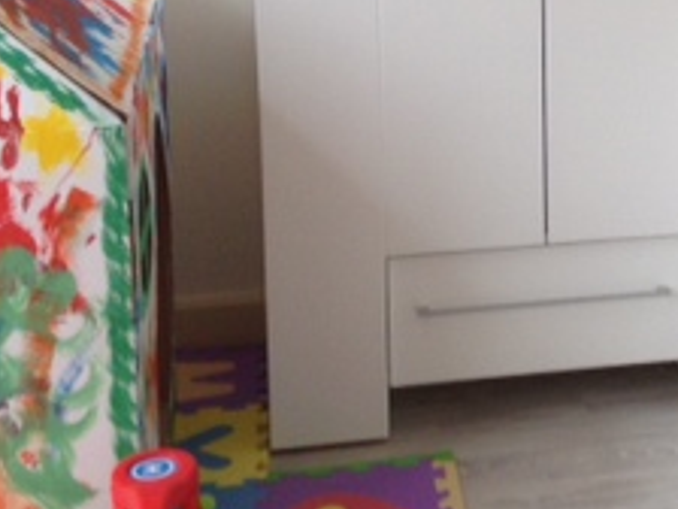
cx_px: 699
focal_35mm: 100
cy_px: -55
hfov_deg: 19.0
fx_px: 1959
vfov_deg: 14.4
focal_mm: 4.28
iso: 64
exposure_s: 1/20
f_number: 2.4
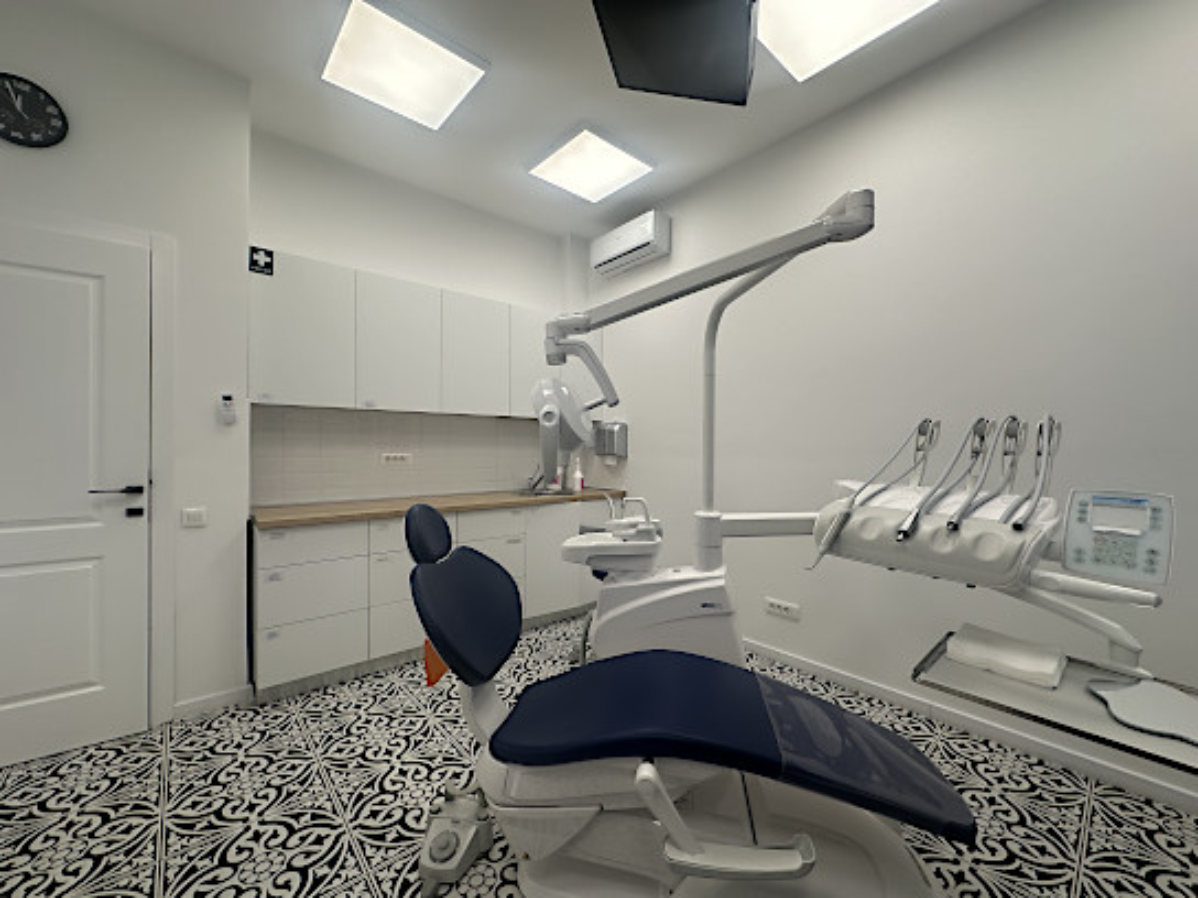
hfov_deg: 102.1
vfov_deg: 85.7
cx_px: 599
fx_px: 485
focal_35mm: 14
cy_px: 449
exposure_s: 1/137
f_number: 2.2
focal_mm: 2.22
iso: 40
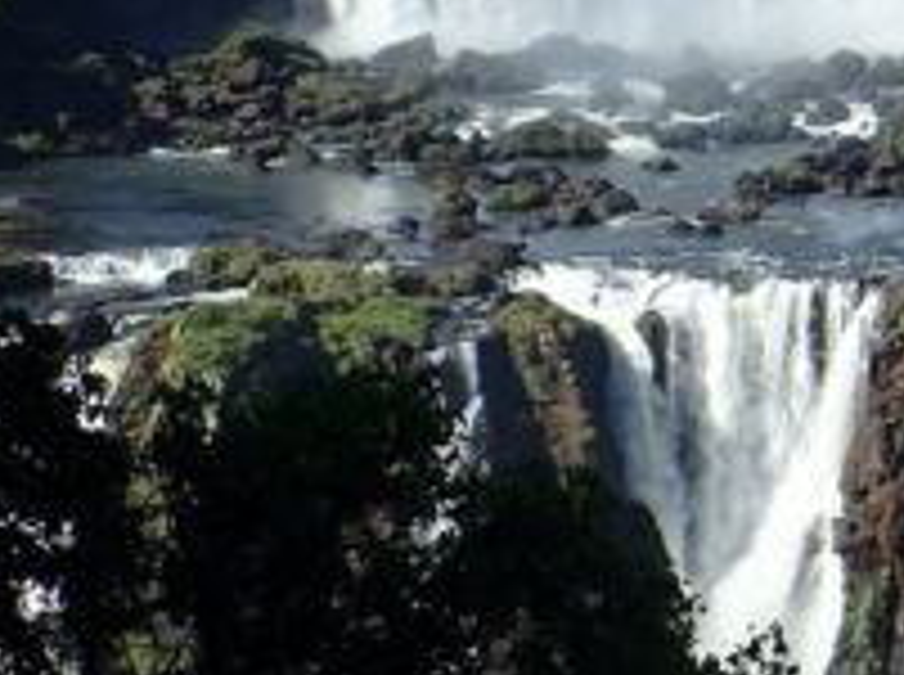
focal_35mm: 134
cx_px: 1565
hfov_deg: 13.4
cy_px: 248
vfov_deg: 11.0
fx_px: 3493
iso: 100
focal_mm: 6.42
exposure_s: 1/800
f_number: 3.5
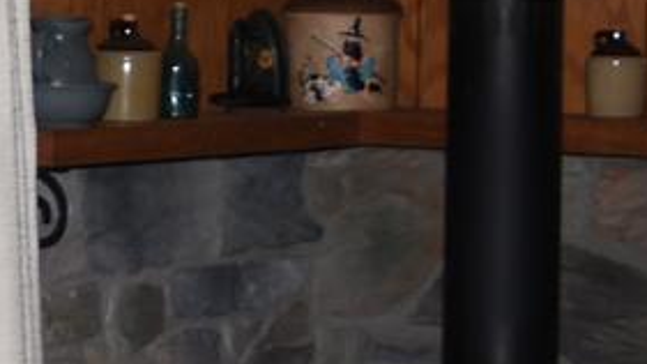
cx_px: -1312
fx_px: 3534
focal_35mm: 206
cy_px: 157
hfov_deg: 8.6
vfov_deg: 5.9
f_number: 3.5
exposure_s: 1/125
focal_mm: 18
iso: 100
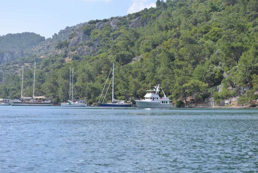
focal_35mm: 70
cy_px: 86
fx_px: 502
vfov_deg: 19.5
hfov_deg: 28.8
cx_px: 129
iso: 100
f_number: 6.3
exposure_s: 1/160
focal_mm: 70
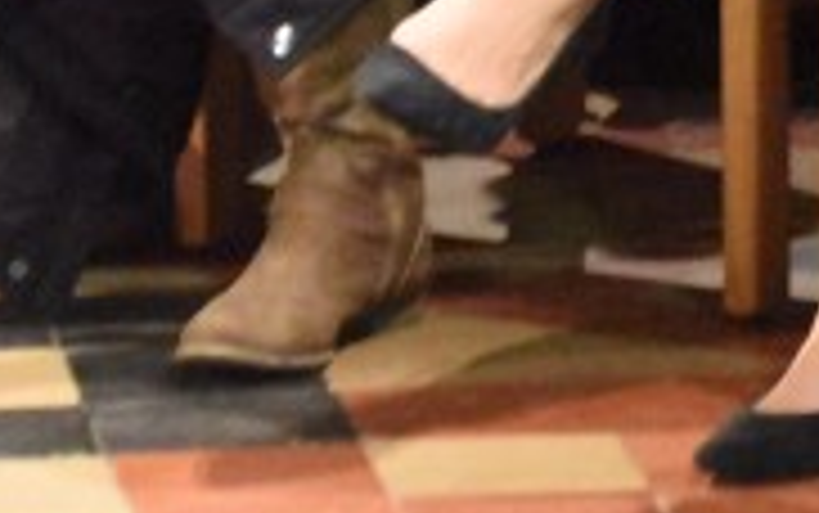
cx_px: 2275
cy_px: -999
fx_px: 14651
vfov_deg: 2.0
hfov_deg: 3.2
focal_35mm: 656
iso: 12800
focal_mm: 102
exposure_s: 1/20
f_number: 4
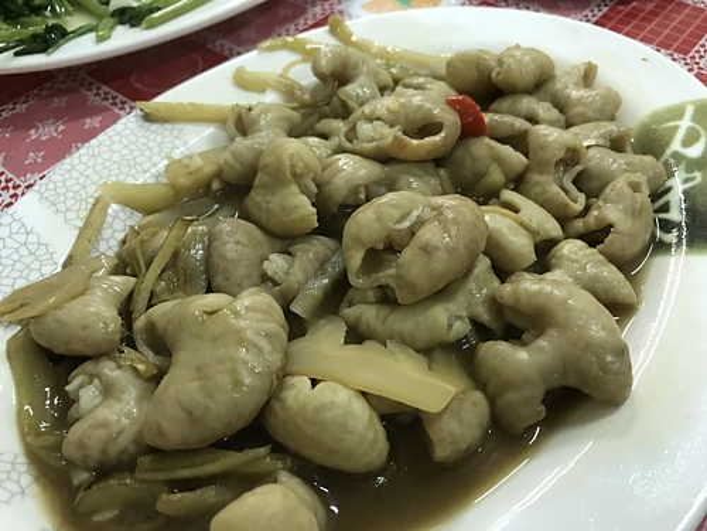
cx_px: 354
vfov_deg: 49.7
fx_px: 572
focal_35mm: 28
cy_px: 266
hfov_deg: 63.4
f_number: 1.8
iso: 100
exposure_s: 1/15
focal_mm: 3.99
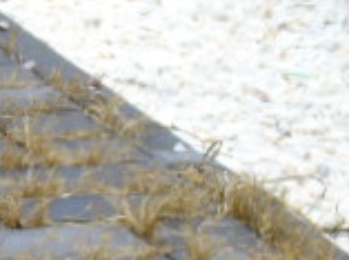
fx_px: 5100
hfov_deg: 3.9
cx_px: -313
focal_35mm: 507
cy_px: 298
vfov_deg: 2.9
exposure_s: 1/30
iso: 80
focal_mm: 22
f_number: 4.6
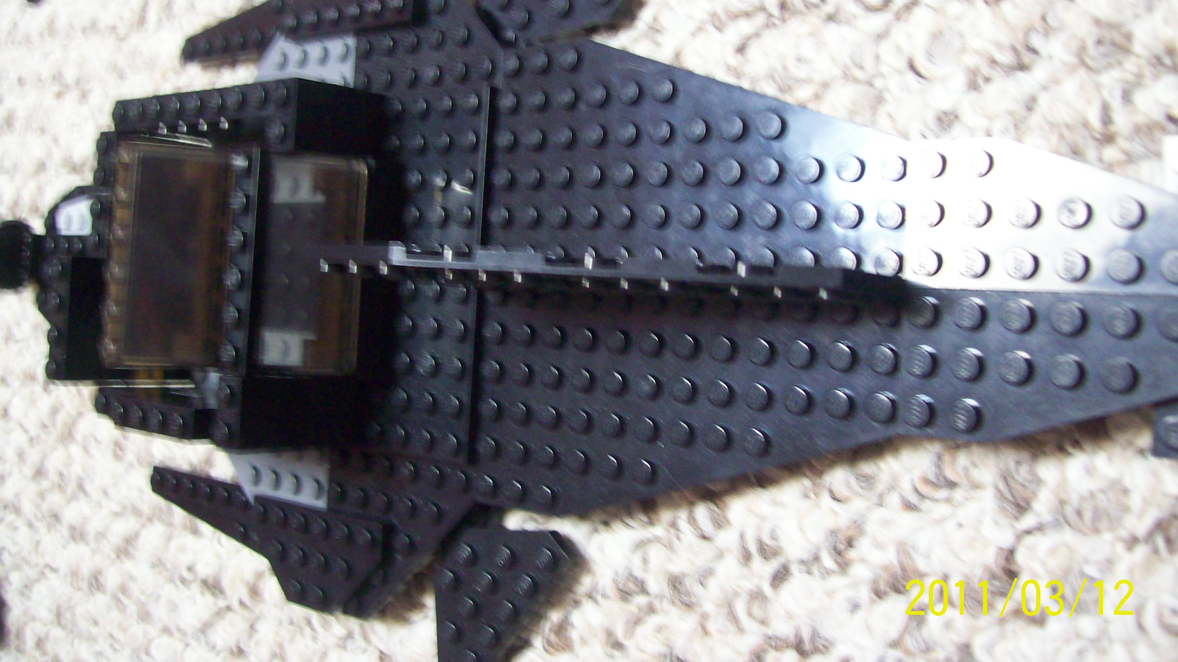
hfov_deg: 50.5
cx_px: 595
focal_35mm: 40
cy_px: 257
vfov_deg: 29.6
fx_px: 1249
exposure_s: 1/8
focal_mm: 6
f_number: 2.7
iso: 186
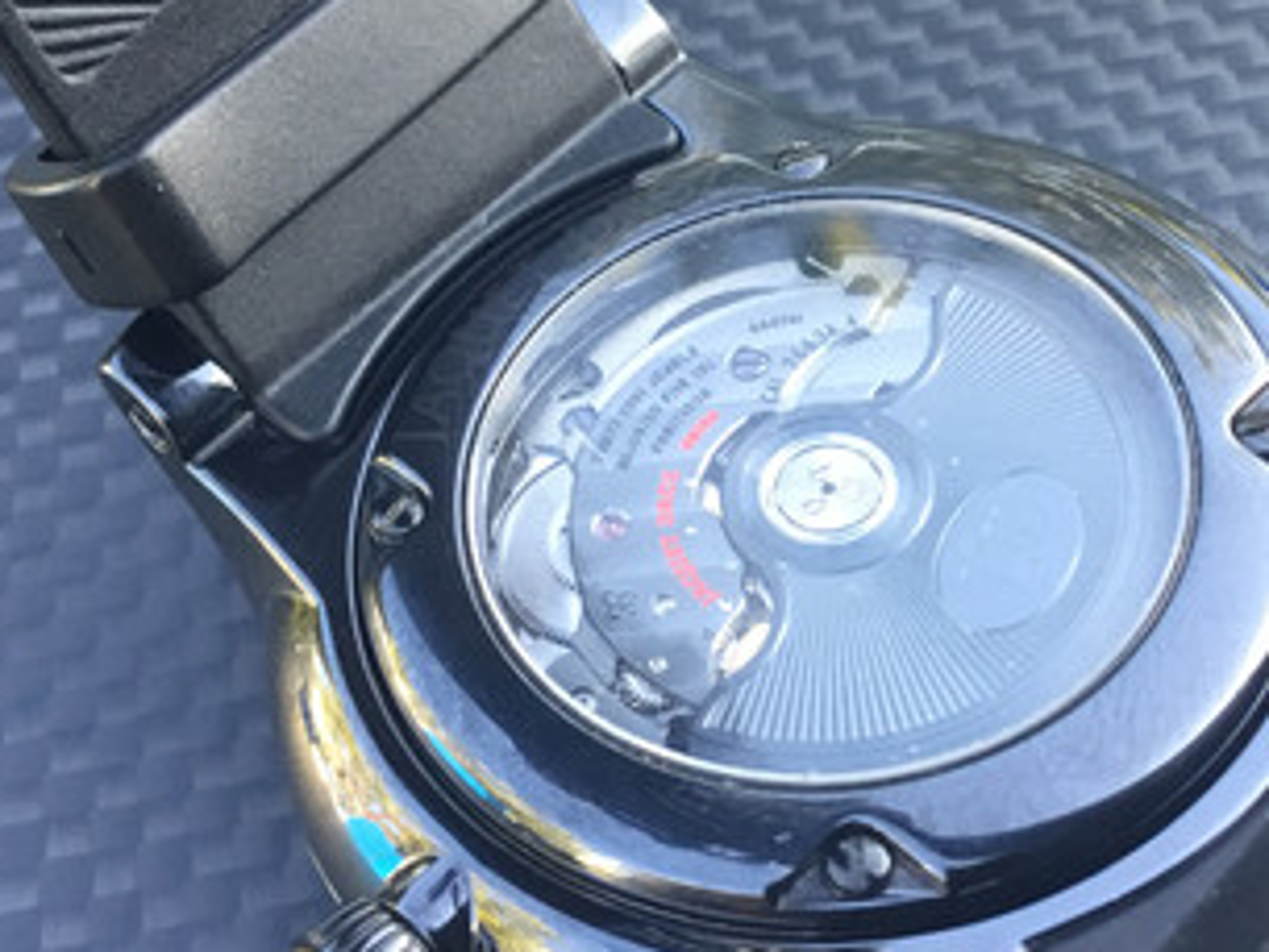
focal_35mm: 65
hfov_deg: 29.8
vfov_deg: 22.6
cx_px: 736
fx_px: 2384
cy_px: 358
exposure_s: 1/30
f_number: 2.4
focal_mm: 3.3
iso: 25
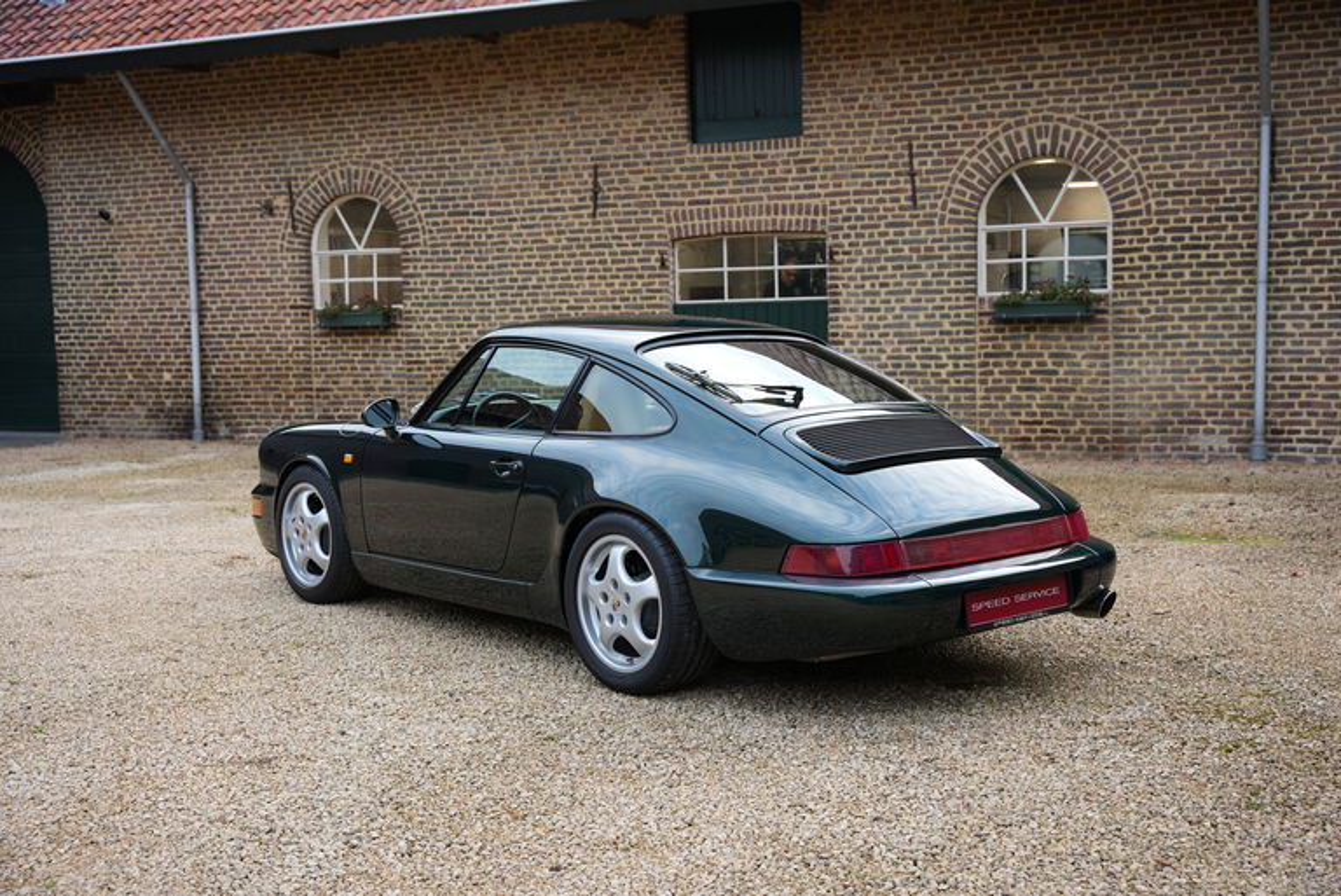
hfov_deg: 47.3
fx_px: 1532
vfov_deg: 32.6
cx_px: 670
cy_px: 448
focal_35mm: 41
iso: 320
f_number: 4
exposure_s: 1/160
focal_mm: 41.1
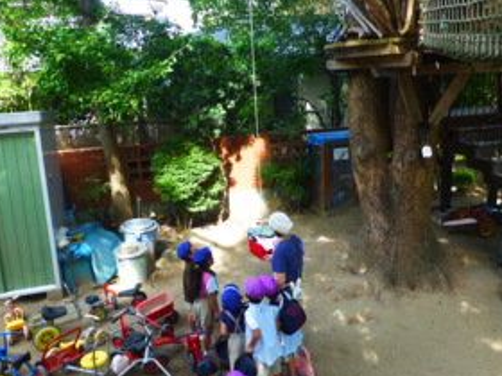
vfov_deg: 46.7
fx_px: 435
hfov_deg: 60.0
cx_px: 246
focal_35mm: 30
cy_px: 163
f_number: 3.3
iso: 100
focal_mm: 4.3
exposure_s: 1/60
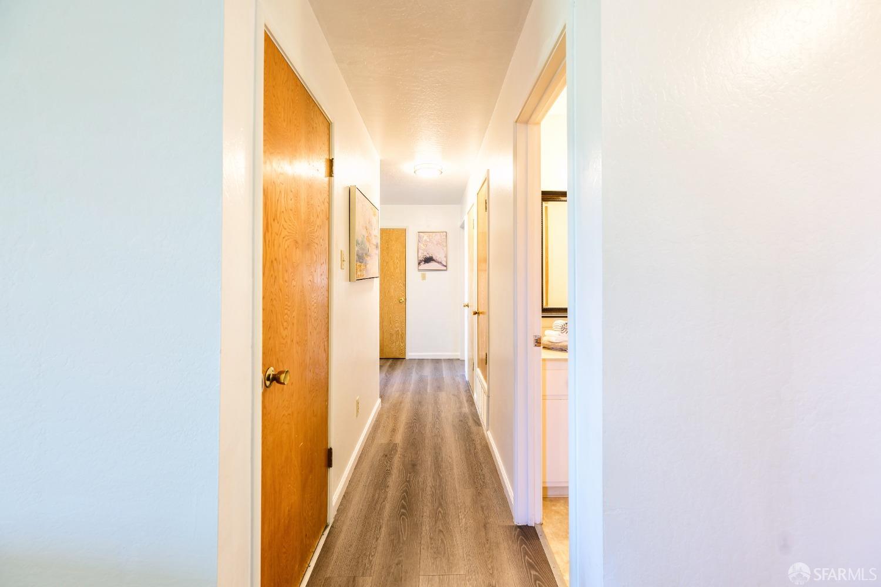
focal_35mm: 14
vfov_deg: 81.2
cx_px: 440
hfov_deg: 104.3
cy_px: 294
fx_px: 343
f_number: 6.3
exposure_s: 1/2.5
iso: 100
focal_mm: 14
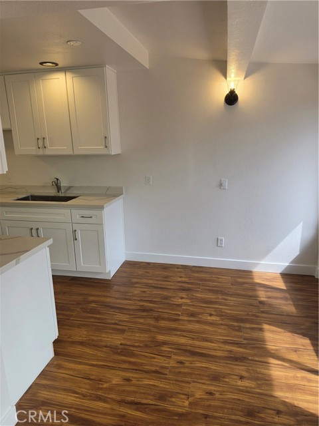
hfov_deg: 58.9
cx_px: 160
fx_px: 283
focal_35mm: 23
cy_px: 213
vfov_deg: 73.9
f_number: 1.4
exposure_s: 1/120
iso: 20
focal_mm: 6.5
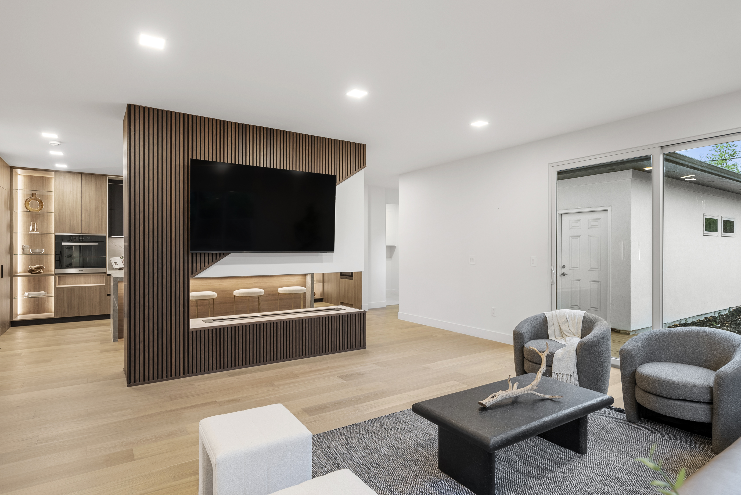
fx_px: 391
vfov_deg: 64.6
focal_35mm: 19
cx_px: 370
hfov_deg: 86.9
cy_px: 248
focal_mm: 19
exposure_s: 1/1.67
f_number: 6.3
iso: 200
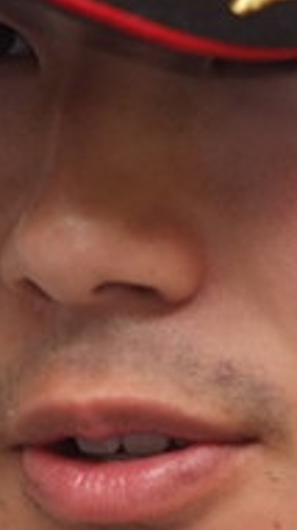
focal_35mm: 1068
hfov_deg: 1.1
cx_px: 308
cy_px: 466
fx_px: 14999
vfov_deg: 2.0
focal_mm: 180
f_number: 2.8
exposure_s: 1/250
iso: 400
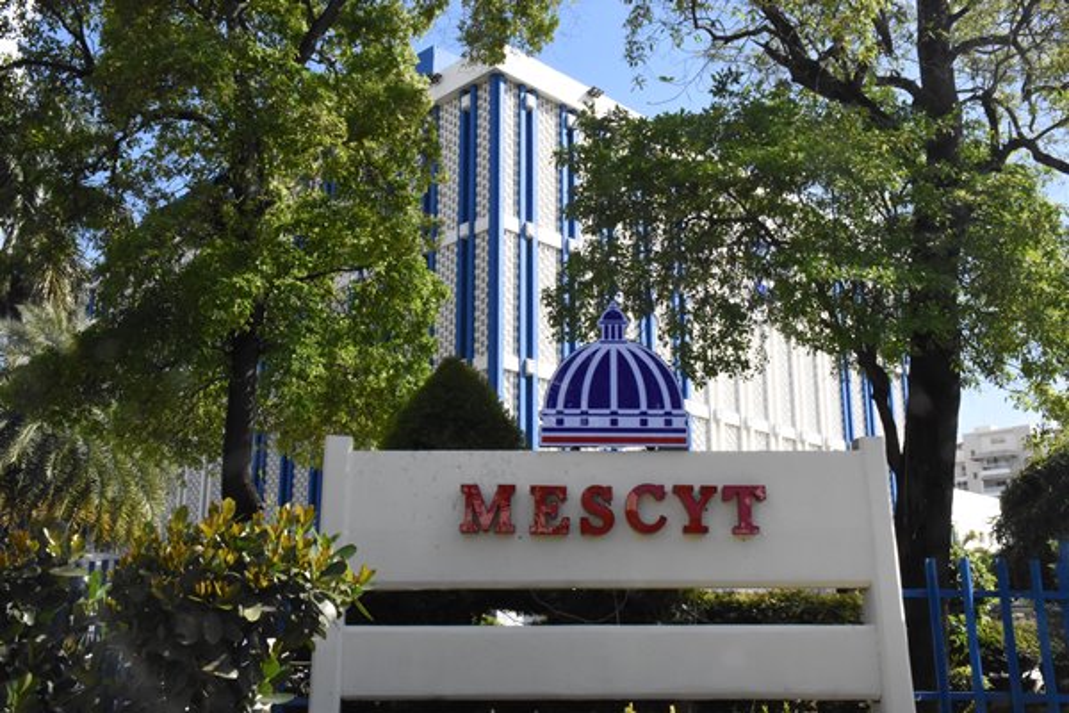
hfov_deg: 53.1
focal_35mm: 36
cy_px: 356
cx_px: 534
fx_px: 1069
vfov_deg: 36.9
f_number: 25
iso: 3200
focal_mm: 24
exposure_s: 1/400
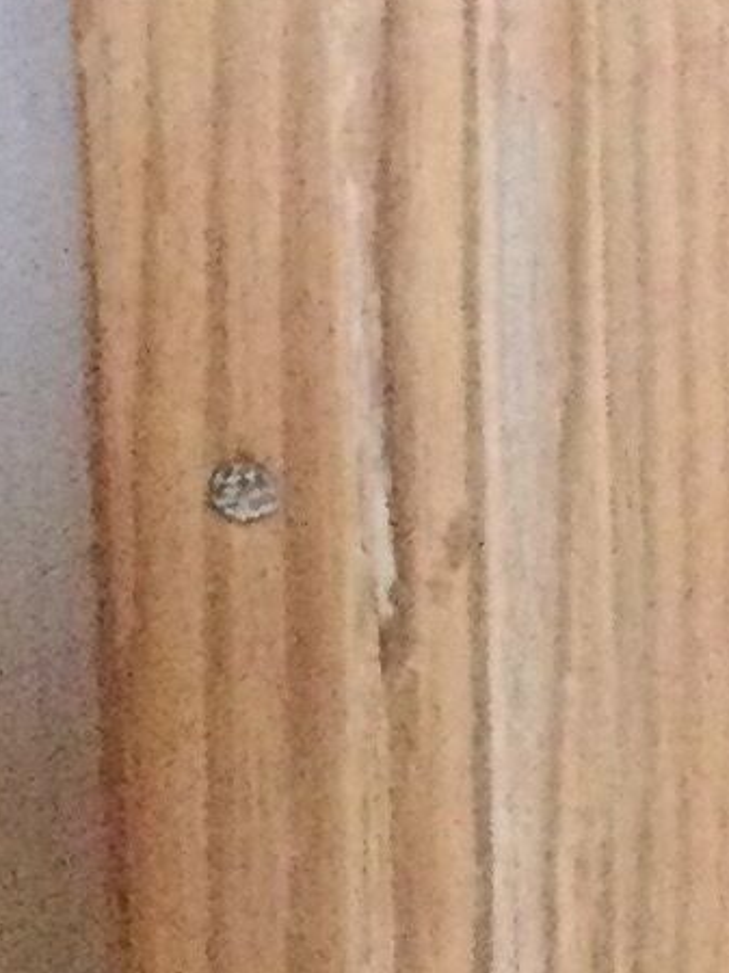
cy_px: 768
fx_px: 6324
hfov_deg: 6.5
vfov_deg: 8.8
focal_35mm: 225
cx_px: 1004
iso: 400
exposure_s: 1/17
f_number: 2.4
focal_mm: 3.3
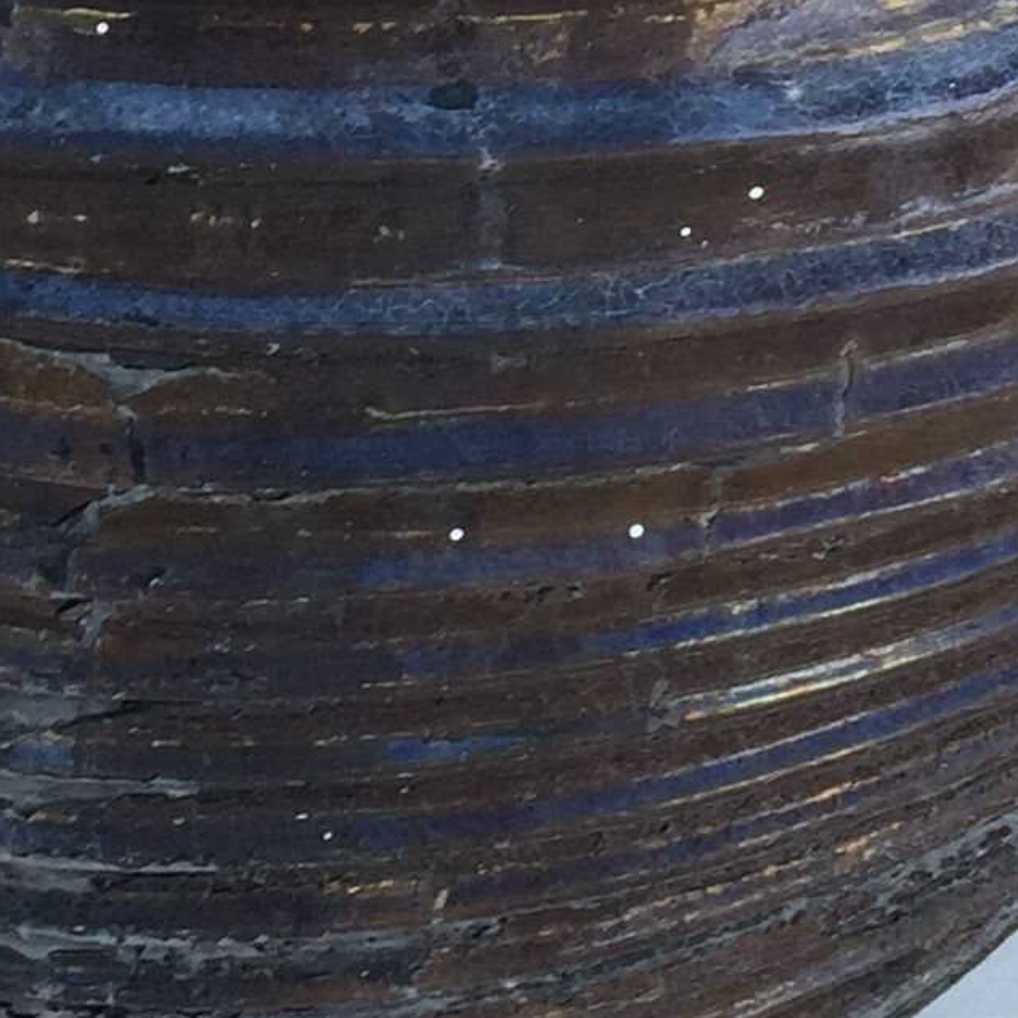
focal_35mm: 132
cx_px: 254
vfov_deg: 12.2
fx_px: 4392
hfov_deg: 13.2
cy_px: -798
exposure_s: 1/126
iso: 32
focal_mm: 4.15
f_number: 2.2
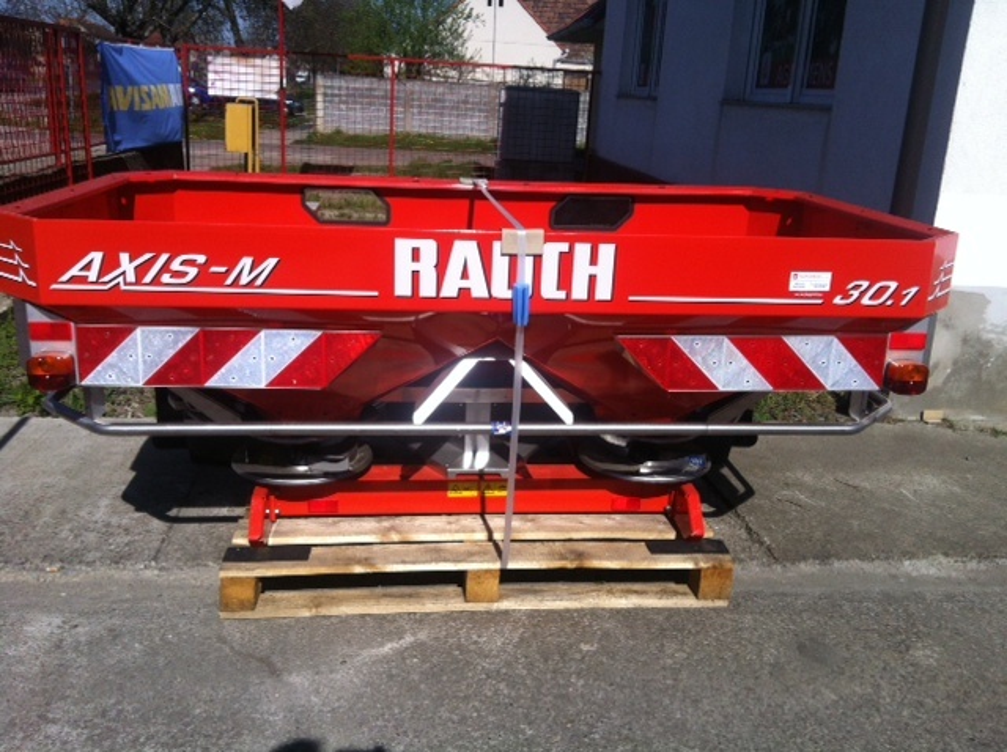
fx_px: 1017
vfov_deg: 40.6
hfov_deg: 52.7
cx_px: 504
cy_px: 376
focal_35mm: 35
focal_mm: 3.85
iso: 80
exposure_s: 1/2320
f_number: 2.8
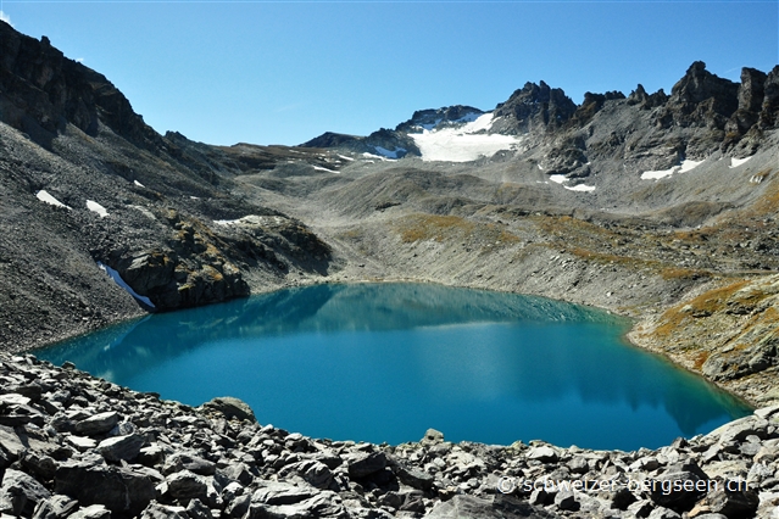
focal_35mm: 27
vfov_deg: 47.9
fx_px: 584
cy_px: 260
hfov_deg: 67.4
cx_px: 390
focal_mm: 18
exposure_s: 1/640
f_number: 13
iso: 800
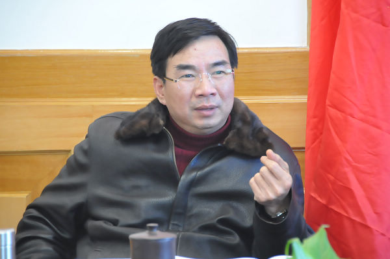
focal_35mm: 225
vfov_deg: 6.1
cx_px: 195
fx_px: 2434
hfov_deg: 9.2
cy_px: 130
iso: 1600
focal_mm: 150
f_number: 5.6
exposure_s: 1/6
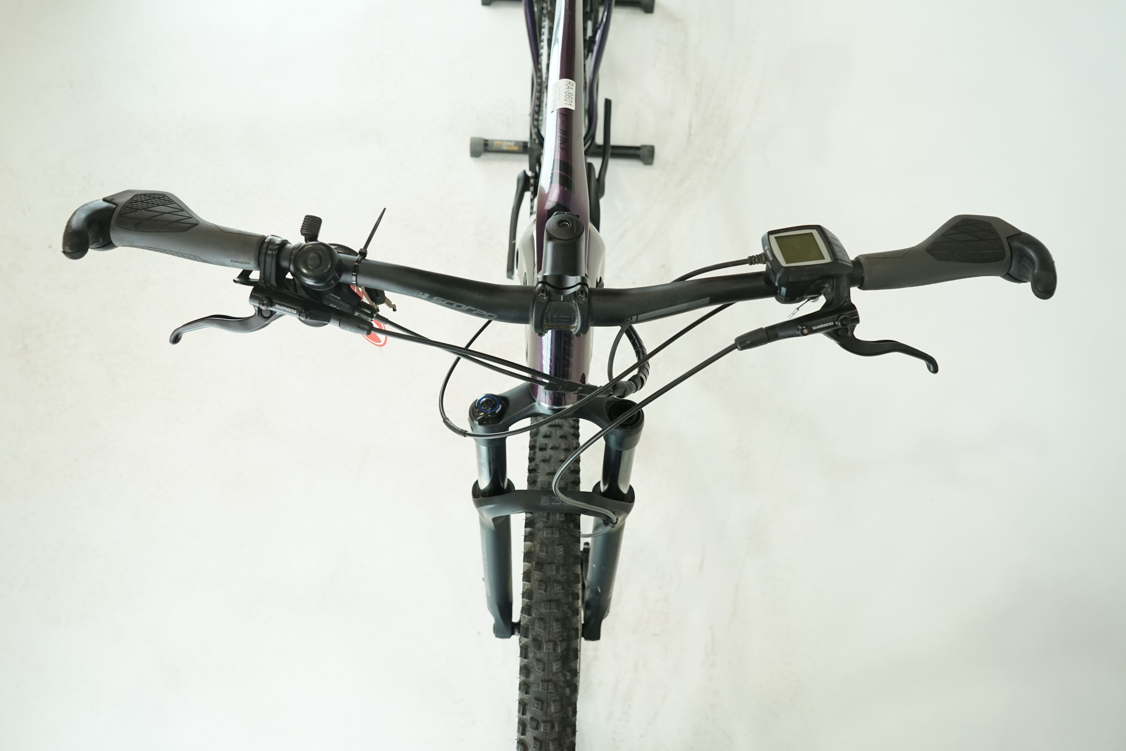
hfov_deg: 65.5
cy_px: 376
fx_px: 876
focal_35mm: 28
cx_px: 563
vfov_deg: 46.4
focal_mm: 28
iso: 1600
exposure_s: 1/200
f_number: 5.6
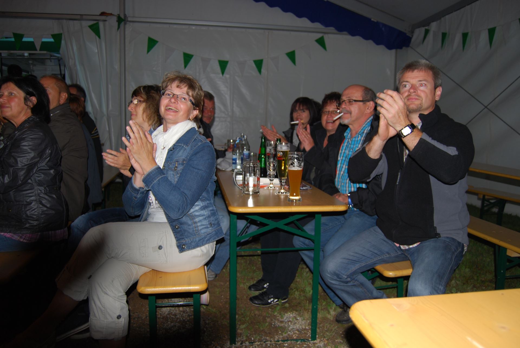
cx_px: 260
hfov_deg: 64.5
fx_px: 412
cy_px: 174
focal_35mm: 28
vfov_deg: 45.8
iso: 200
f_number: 3.5
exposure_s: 1/60
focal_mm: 19
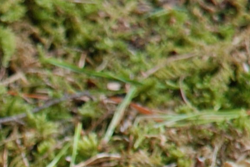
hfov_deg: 1.7
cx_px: -302
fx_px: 8476
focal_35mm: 1219
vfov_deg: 1.1
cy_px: 273
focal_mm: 120
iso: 200
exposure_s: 1/100
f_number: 5.6
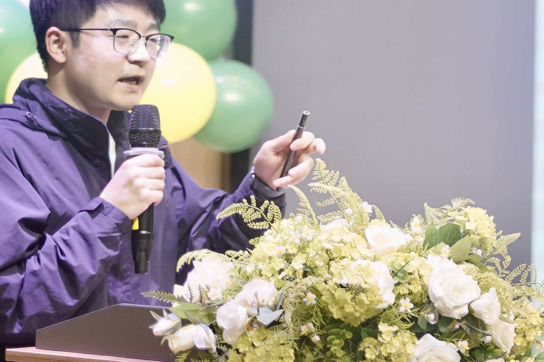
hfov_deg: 11.9
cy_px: -83
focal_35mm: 165
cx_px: 818
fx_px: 2493
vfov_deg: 8.2
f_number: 1.4
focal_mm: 50
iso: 160
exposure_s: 1/200
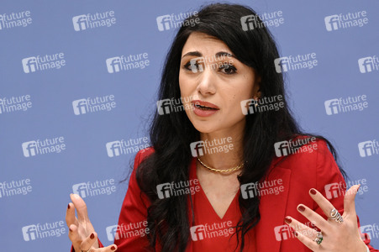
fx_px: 1368
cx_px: 190
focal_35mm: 130
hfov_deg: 15.8
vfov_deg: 10.5
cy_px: 126
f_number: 5.6
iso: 4000
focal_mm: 130
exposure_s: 1/500
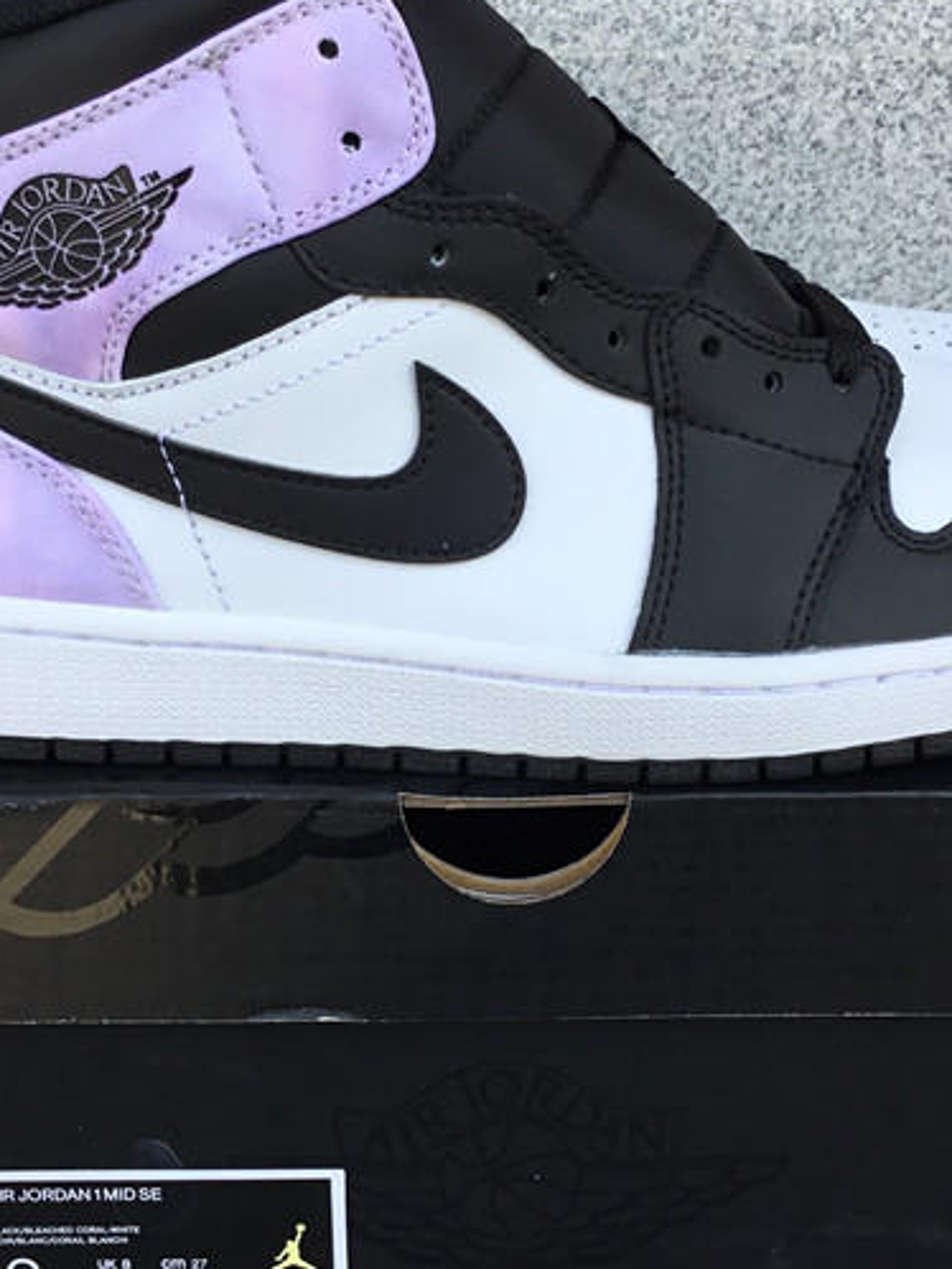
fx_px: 2052
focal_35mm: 56
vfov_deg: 34.3
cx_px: 512
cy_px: 600
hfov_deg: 26.1
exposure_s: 1/208
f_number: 2.4
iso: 25
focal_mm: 3.3
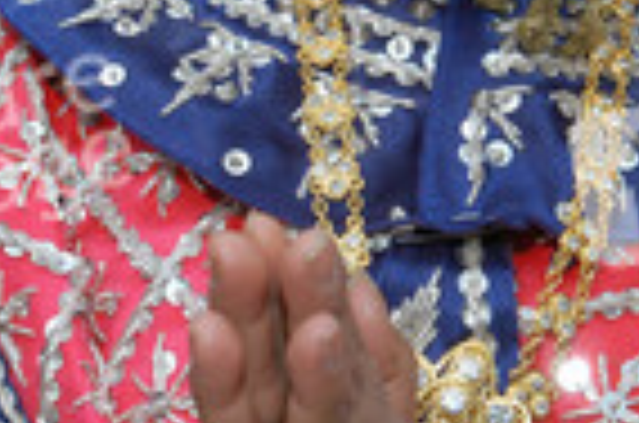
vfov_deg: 9.4
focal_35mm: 144
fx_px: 2550
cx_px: 392
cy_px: -63
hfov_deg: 14.3
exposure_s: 1/160
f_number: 9
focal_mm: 34
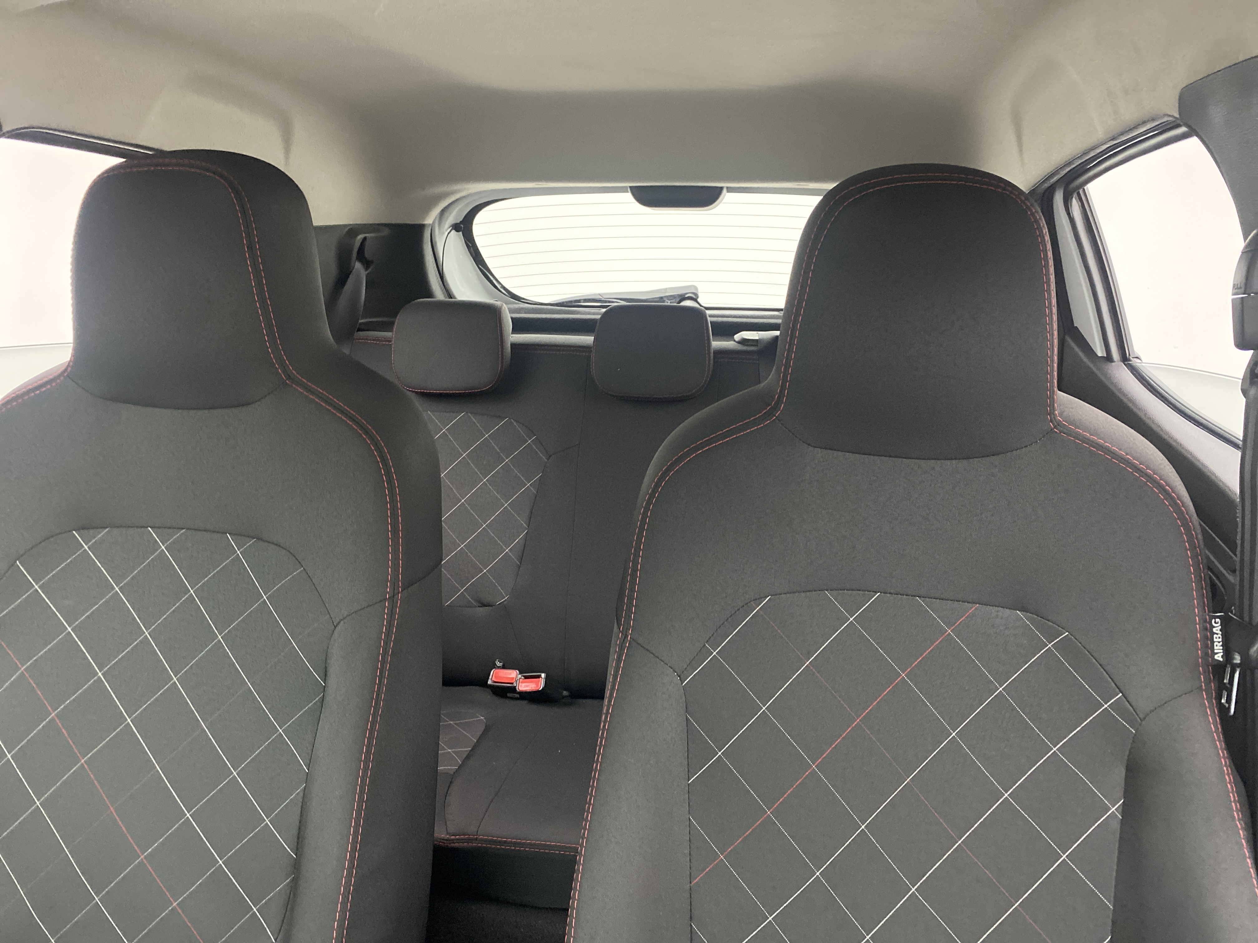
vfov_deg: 53.1
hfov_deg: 67.3
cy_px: 472
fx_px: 945
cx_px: 629
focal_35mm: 26
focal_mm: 4.25
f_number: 1.8
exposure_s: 1/30
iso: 800
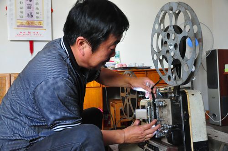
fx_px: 209
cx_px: 114
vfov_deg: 39.9
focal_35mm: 33
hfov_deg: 57.3
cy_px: 76
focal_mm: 22
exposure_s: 1/60
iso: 2500
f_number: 4
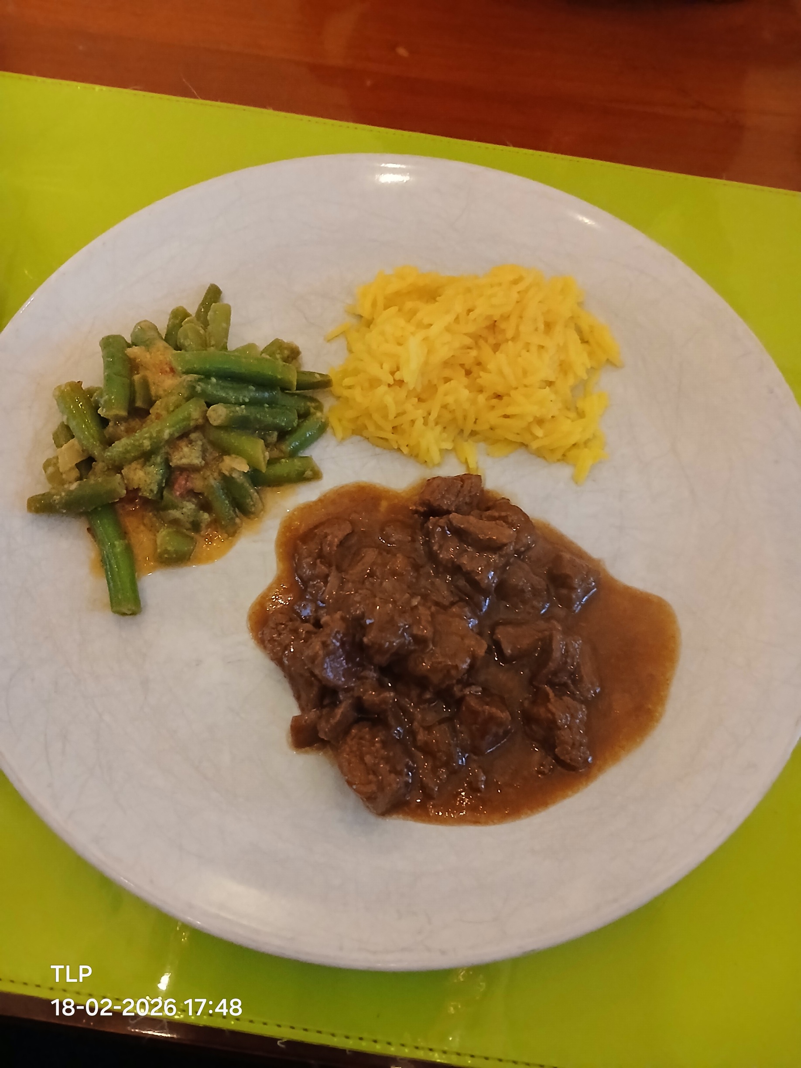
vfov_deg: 65.3
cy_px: 534
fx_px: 833
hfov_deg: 51.4
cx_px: 400
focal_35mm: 27
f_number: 1.8
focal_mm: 3.98
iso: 1250
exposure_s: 1/14.3
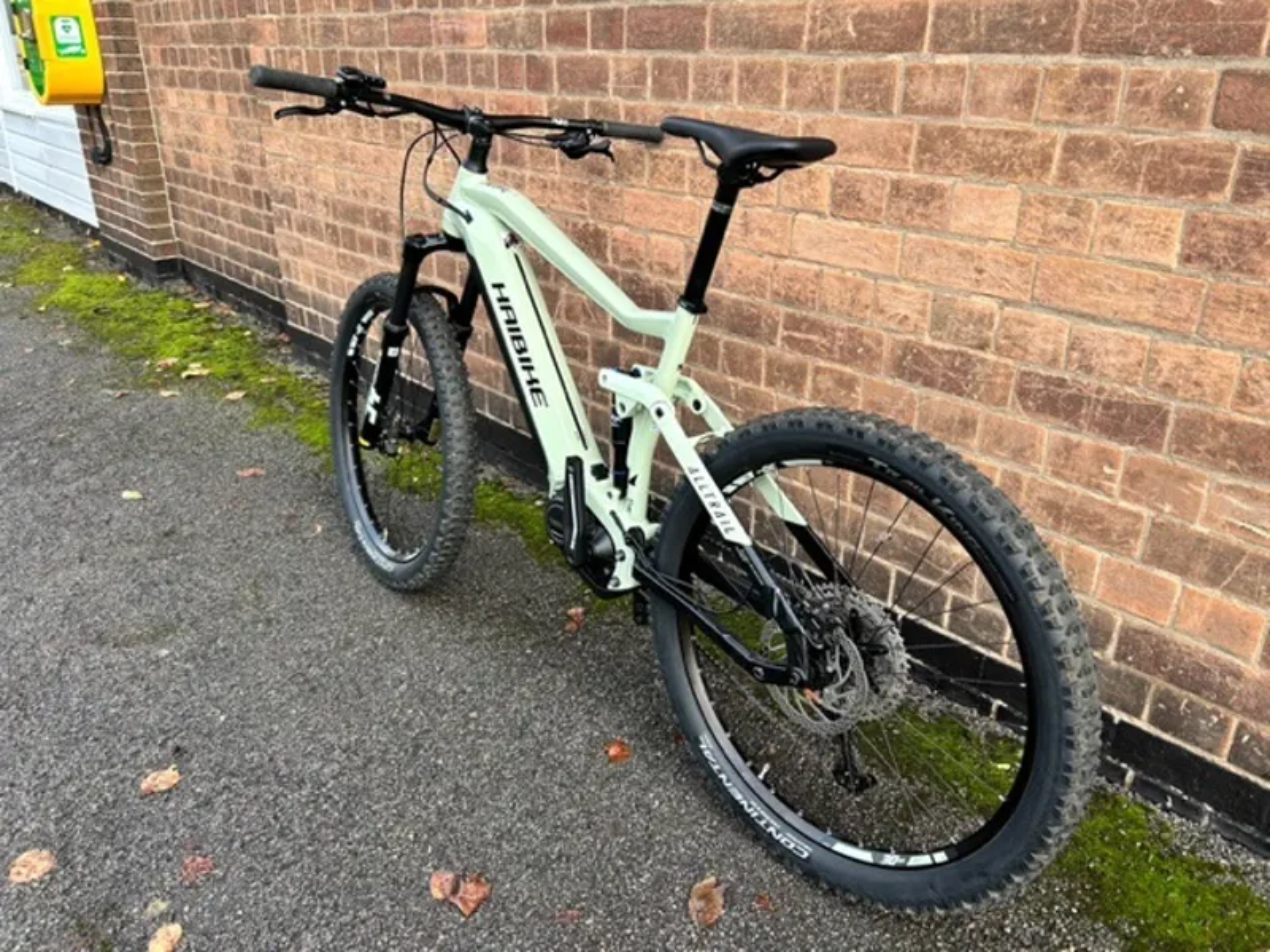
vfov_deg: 53.1
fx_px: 954
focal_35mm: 26
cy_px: 476
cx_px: 635
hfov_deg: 67.3
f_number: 1.5
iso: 40
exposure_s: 1/278
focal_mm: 5.7
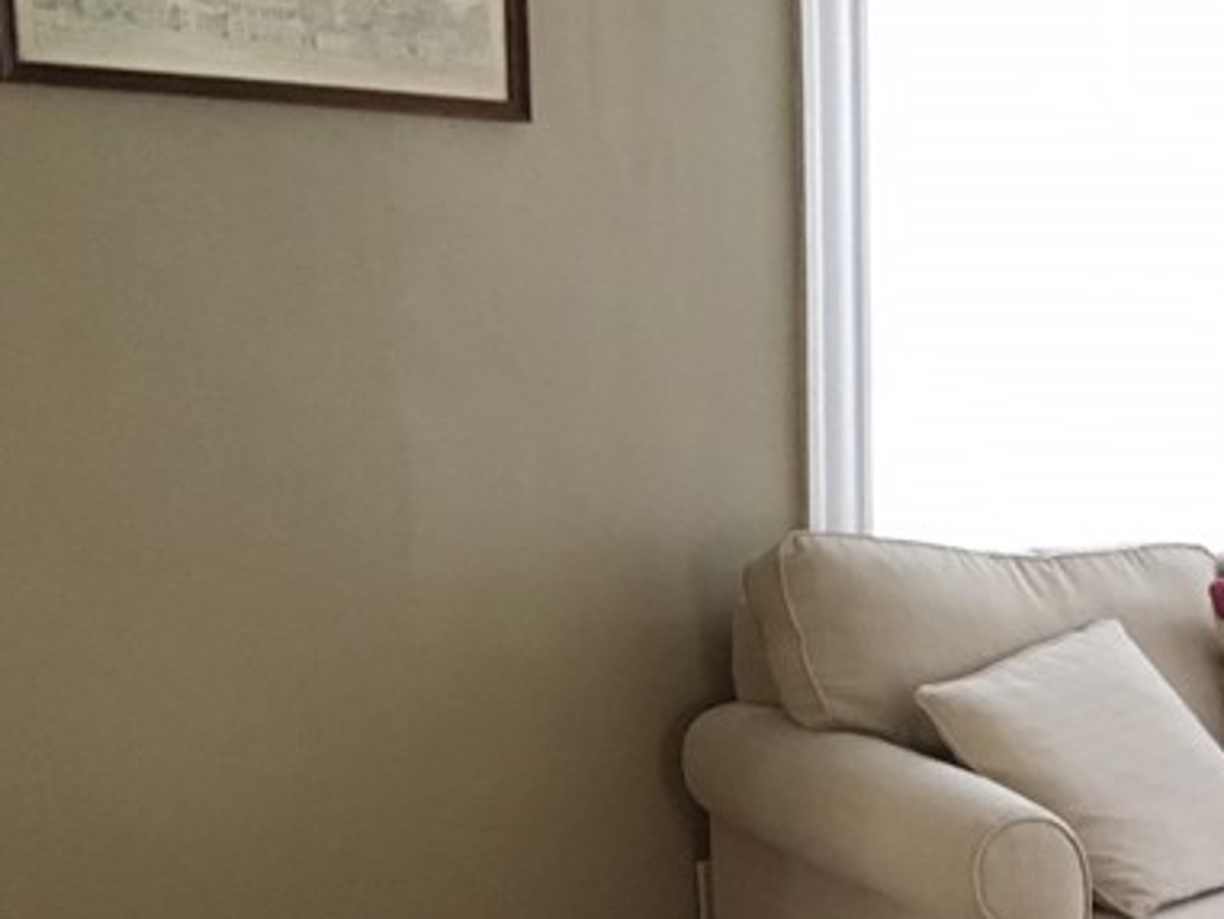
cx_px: 1526
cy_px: 1009
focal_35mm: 78
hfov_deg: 22.7
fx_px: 2759
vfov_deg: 18.2
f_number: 2.2
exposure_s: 1/30
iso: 160
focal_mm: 4.15
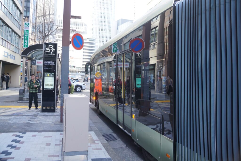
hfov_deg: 61.9
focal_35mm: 30
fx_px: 201
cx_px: 120
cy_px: 80
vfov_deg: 43.7
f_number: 4
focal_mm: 20
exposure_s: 1/60
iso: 100
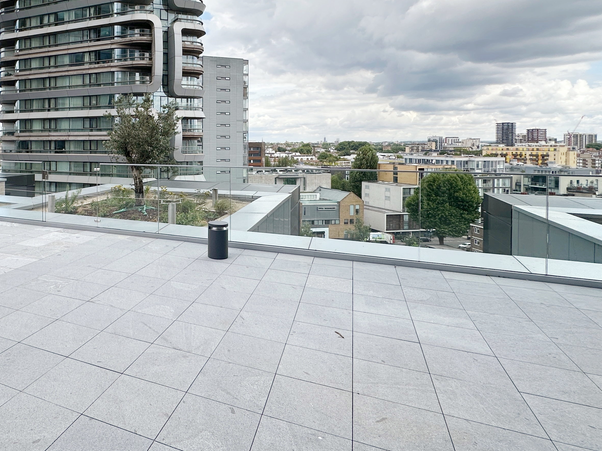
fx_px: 417
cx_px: 146
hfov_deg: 66.8
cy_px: 149
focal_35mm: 24
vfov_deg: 55.6
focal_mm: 2.22
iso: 50
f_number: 2.2
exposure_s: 1/1319
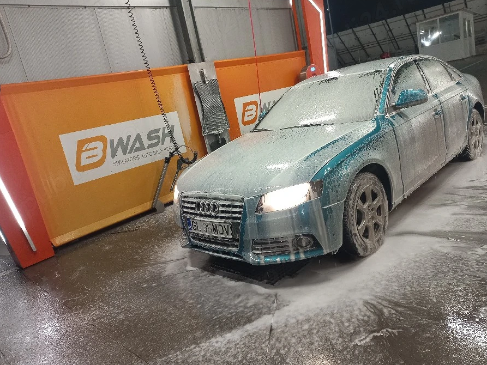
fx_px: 394
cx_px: 256
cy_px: 174
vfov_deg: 49.7
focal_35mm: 28
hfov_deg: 63.4
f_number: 1.8
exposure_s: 1/33
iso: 200
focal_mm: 4.6
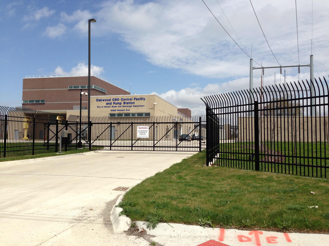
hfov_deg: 55.4
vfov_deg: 42.9
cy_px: 123
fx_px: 314
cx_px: 164
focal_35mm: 33
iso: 50
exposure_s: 1/2358
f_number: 2.4
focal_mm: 4.12
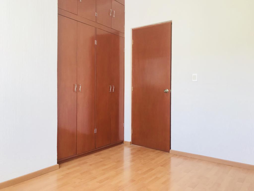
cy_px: 96
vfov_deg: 49.7
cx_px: 127
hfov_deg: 63.4
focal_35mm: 28
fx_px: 205
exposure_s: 1/60
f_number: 1.8
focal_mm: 3.99
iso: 32
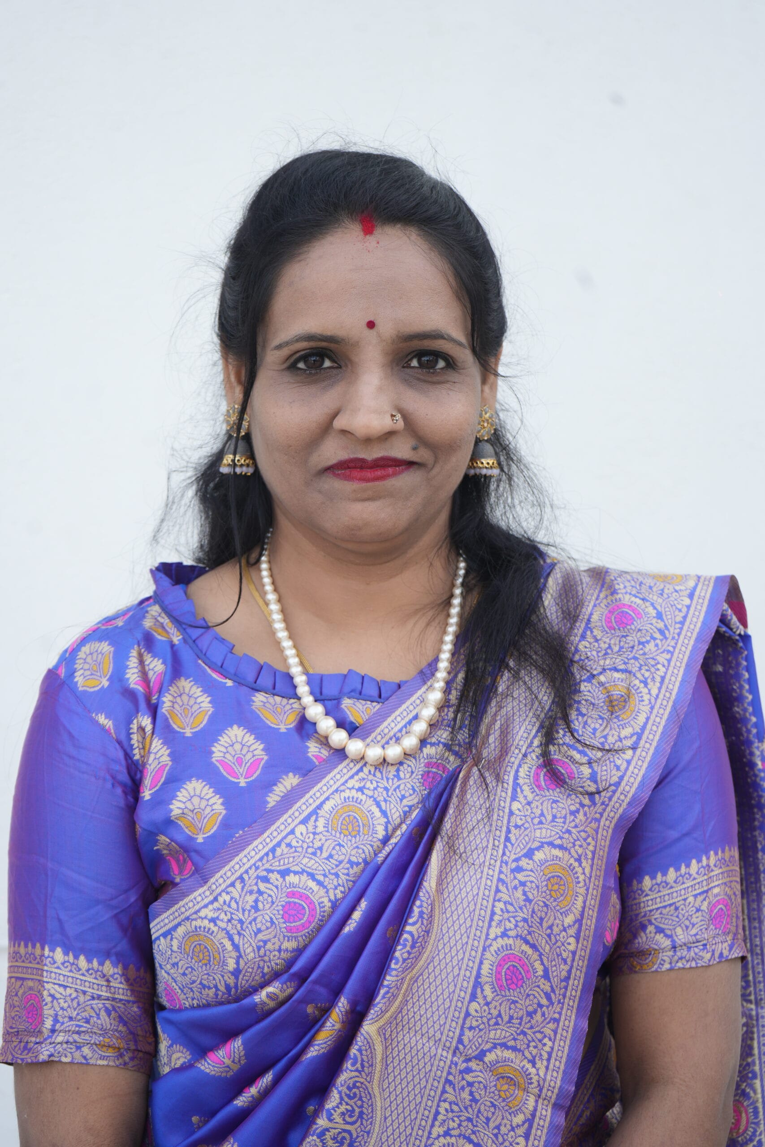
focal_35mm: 63
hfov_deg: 21.6
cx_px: 382
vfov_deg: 31.9
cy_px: 574
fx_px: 2008
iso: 125
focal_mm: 63
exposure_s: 1/125
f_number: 5.6
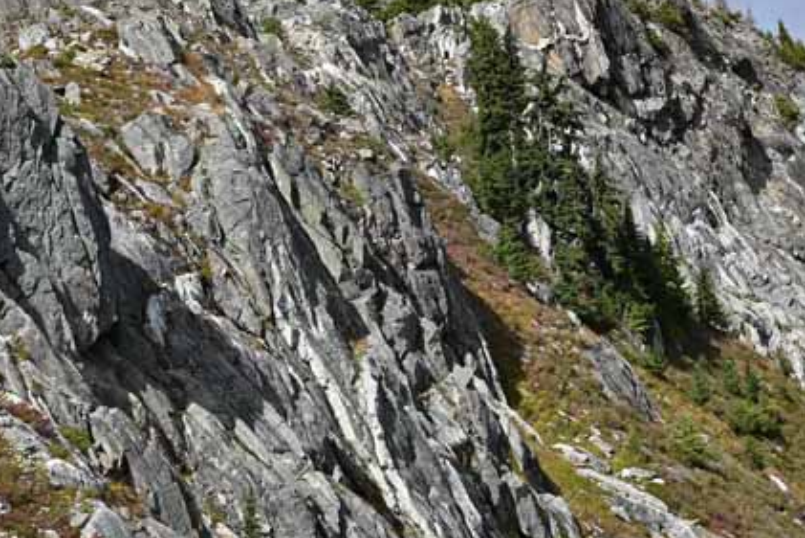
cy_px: 44
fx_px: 1700
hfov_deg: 26.6
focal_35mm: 76
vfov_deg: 17.7
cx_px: 356
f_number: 6.3
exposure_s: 1/1000
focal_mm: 40
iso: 100
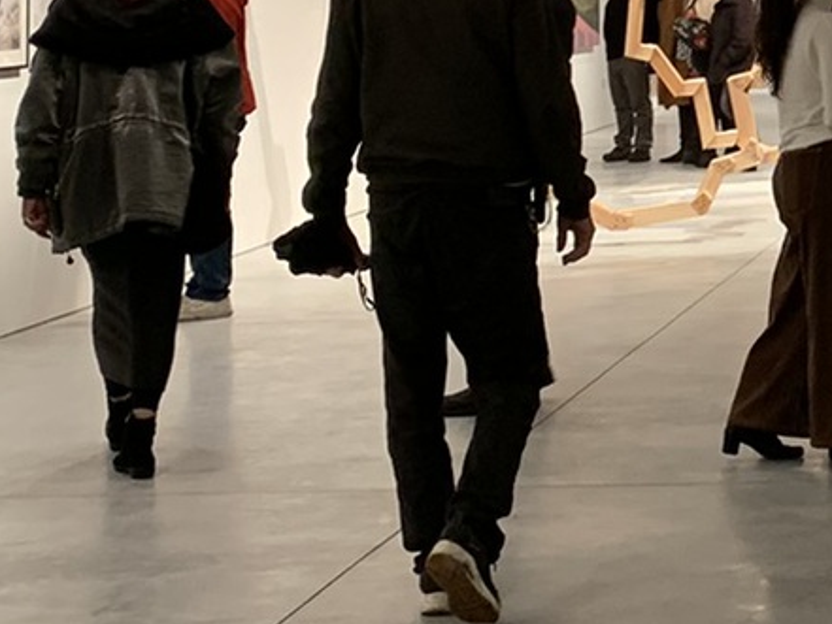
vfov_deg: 12.3
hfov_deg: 15.4
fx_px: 2837
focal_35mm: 118
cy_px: -117
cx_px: 1232
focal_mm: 4.25
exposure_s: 1/45
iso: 100
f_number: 1.8
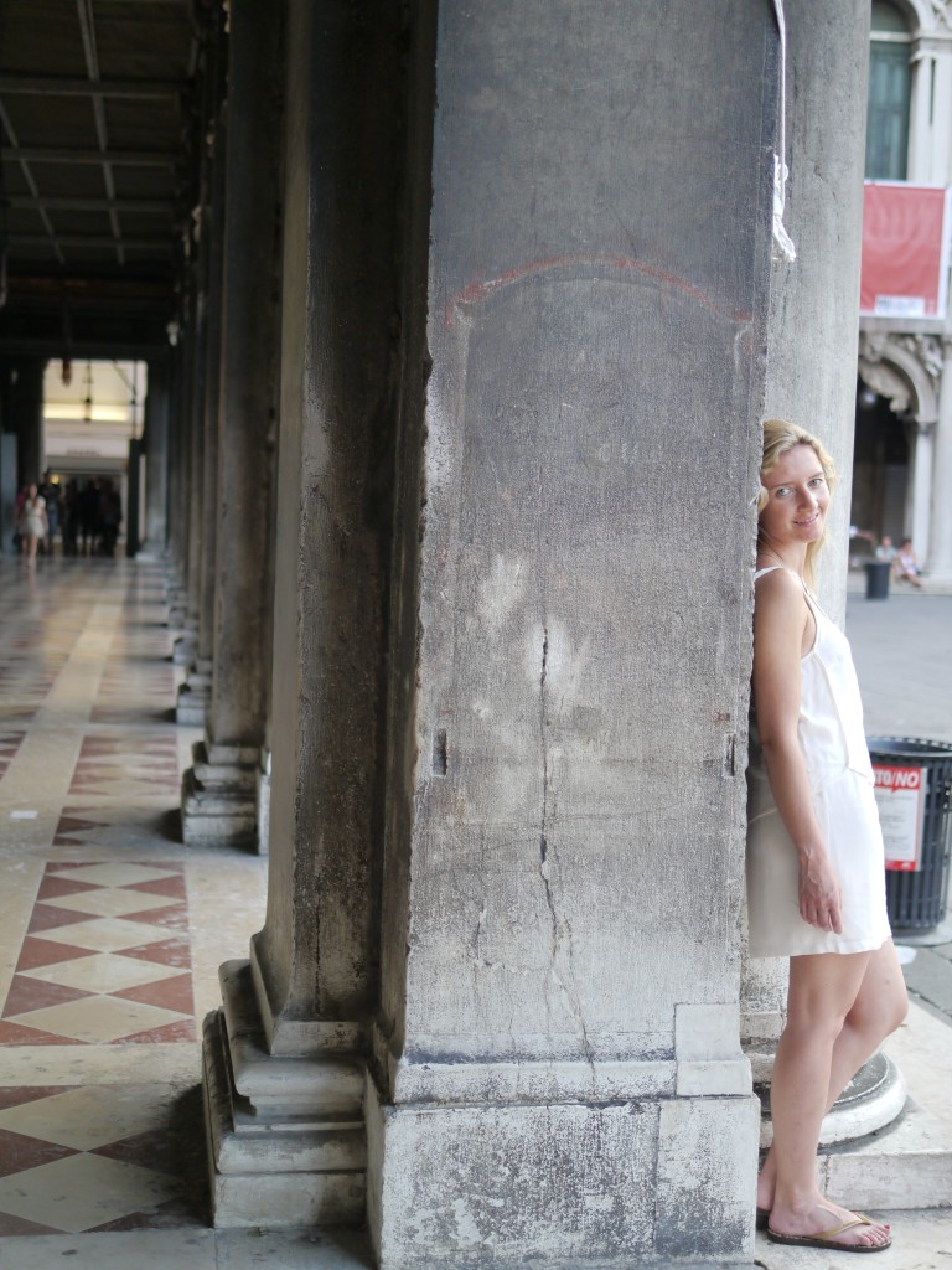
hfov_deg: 29.1
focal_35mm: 50
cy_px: 635
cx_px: 476
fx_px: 1833
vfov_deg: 38.2
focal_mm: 25
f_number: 1.4
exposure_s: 1/160
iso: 160
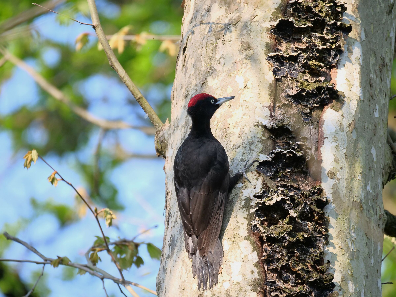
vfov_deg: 1.9
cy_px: 148
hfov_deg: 2.5
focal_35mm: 800
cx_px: 198
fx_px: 9152
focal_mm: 400
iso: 1600
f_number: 6.3
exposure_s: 1/640
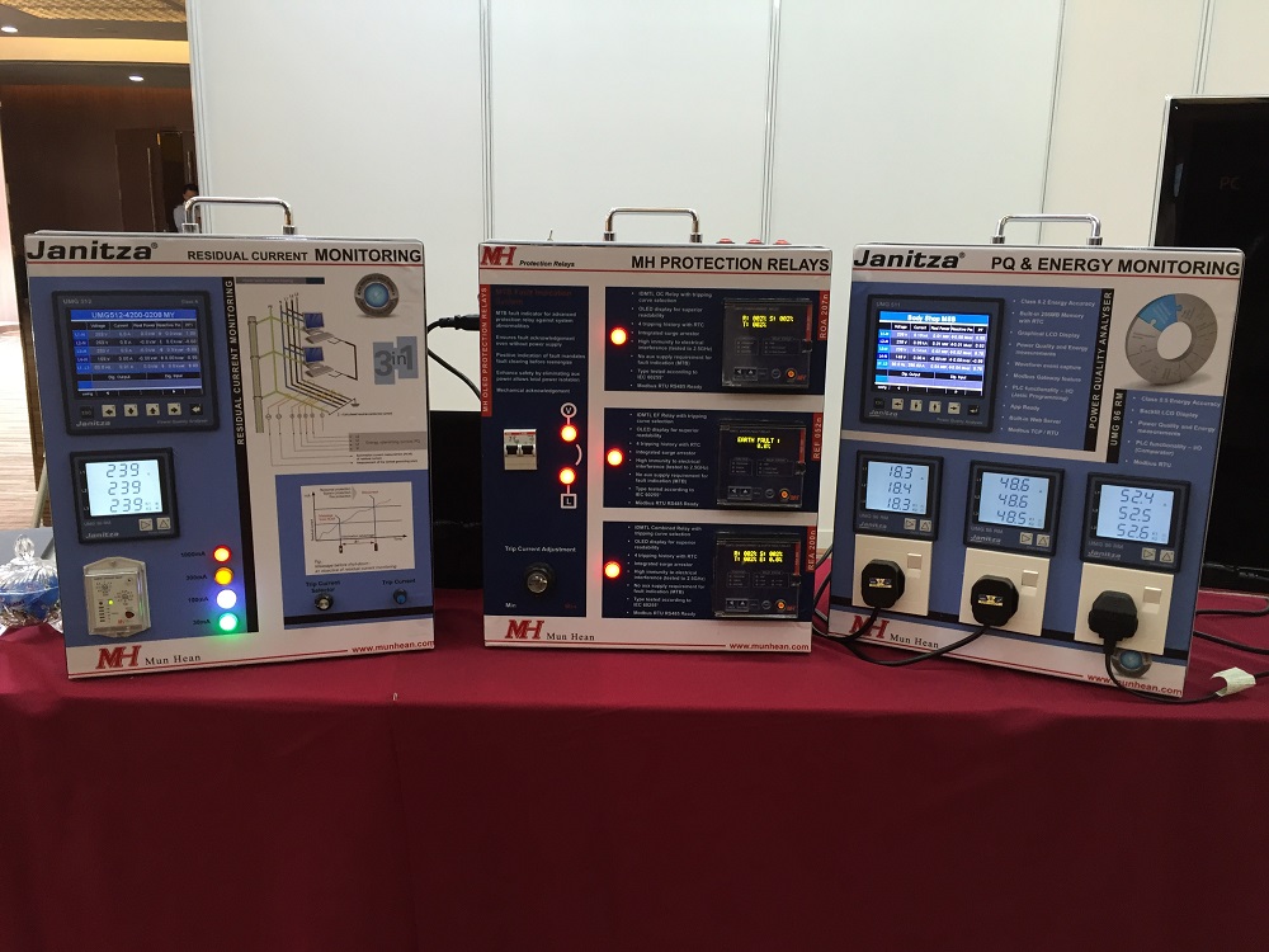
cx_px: 634
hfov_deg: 61.7
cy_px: 476
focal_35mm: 29
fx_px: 1063
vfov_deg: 48.2
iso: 100
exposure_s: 1/33
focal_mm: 4.15
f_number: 2.2
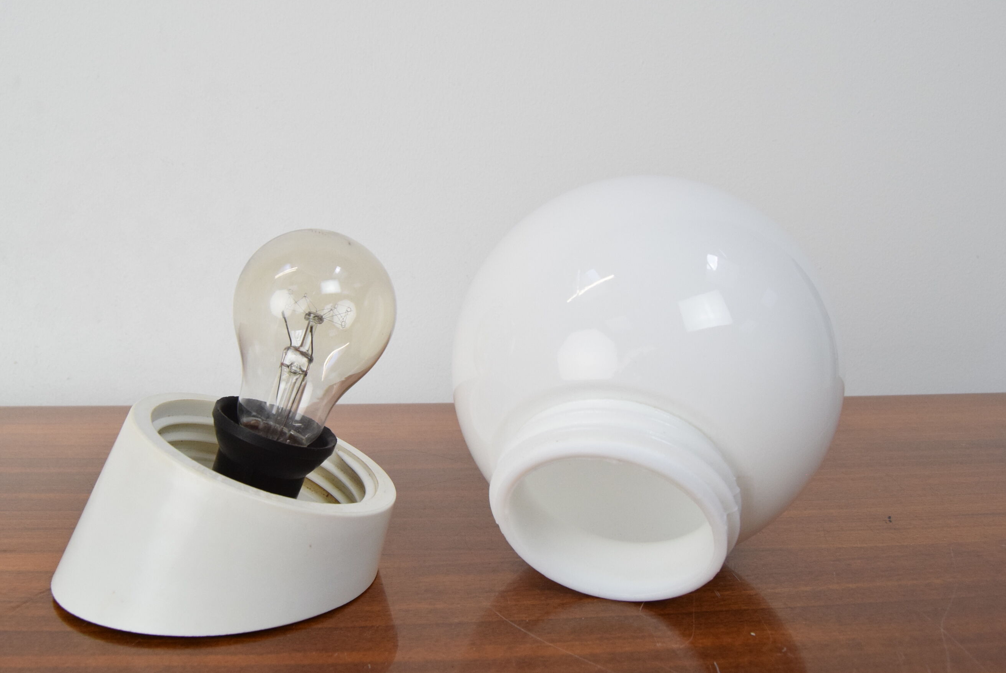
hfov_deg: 57.7
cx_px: 458
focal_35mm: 33
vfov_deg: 40.5
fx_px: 911
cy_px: 324
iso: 1600
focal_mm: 19
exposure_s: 1/250
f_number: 8
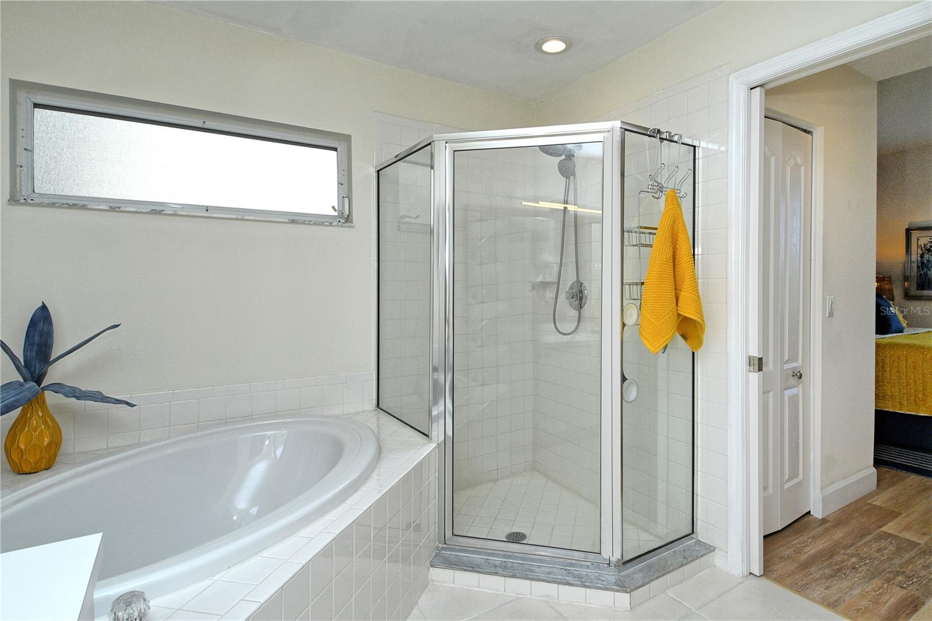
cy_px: 310
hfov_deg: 90.0
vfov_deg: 67.4
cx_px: 466
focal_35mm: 18
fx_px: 466
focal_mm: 12
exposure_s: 1/250
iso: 640
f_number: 14
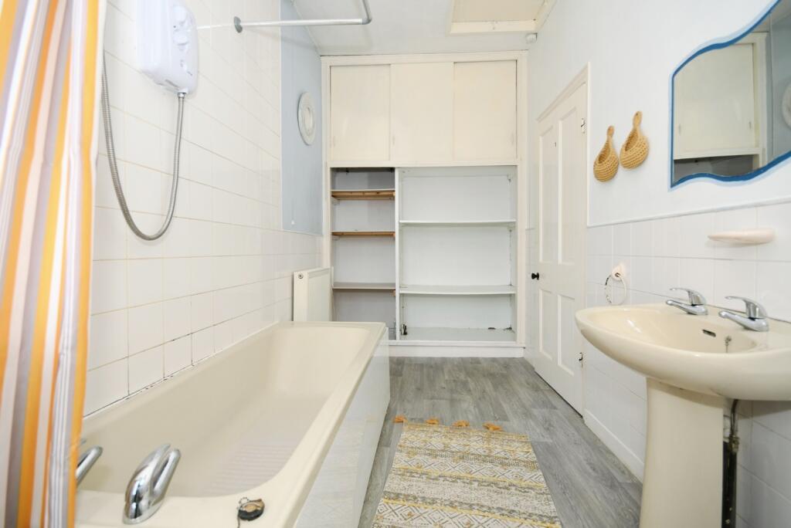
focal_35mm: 15
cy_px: 264
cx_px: 396
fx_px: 330
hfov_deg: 100.4
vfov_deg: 77.4
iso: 400
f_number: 8
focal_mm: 10
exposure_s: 1/60
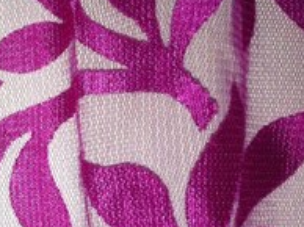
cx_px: -25
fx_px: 789
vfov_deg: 16.3
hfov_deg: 20.8
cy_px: 185
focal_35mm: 90
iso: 80
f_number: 2.8
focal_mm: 3.85
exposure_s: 1/112
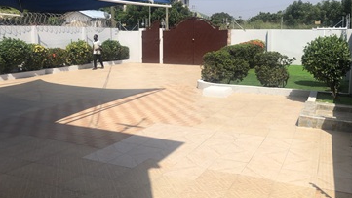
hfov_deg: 58.0
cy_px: 70
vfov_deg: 34.4
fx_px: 317
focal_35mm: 34
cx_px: 179
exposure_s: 1/2857
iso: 20
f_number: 1.8
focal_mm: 3.99
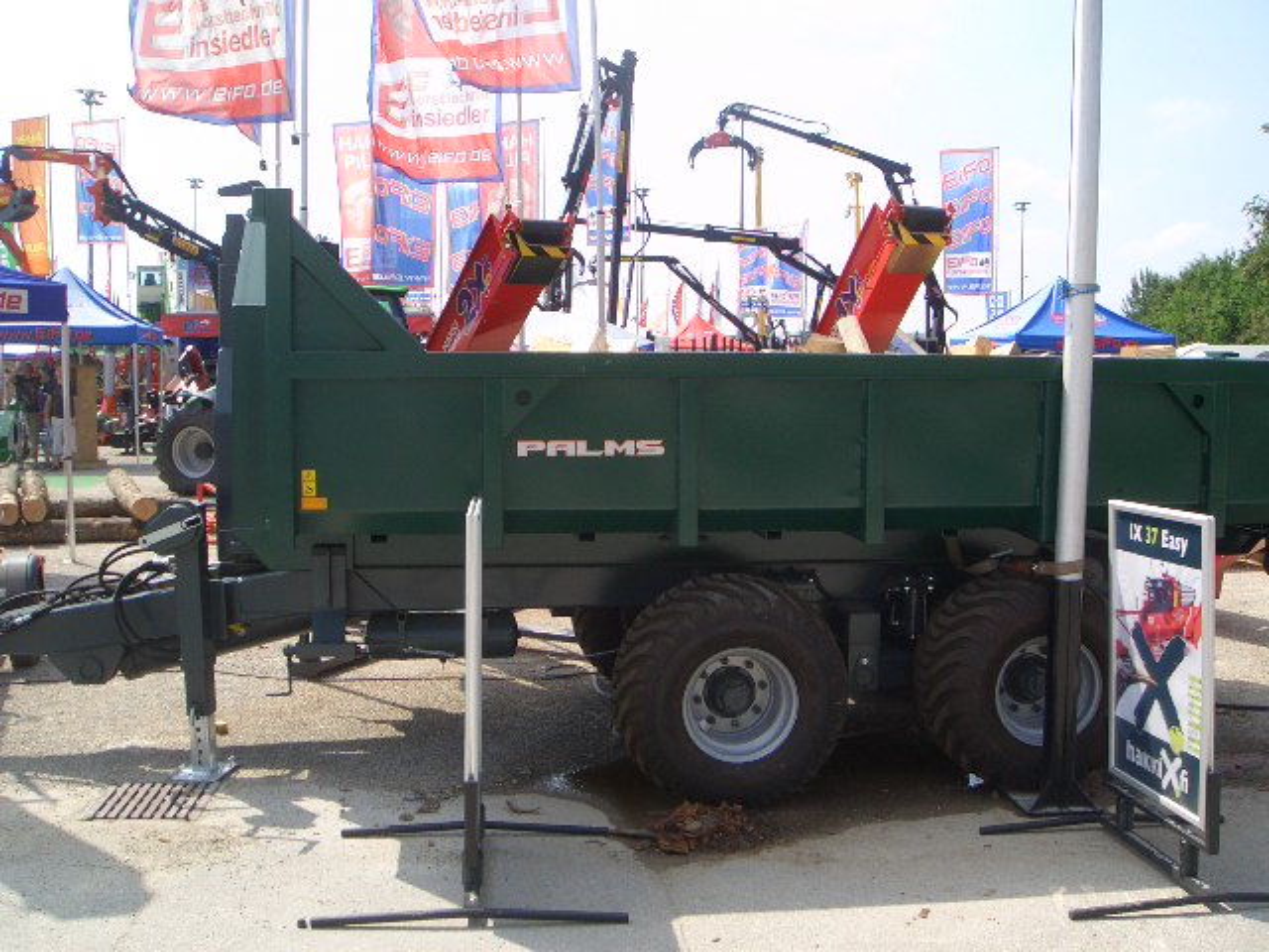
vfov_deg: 39.7
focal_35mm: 36
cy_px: 476
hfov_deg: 51.4
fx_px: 1320
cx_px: 634
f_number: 4
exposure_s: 1/400
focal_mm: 4.8
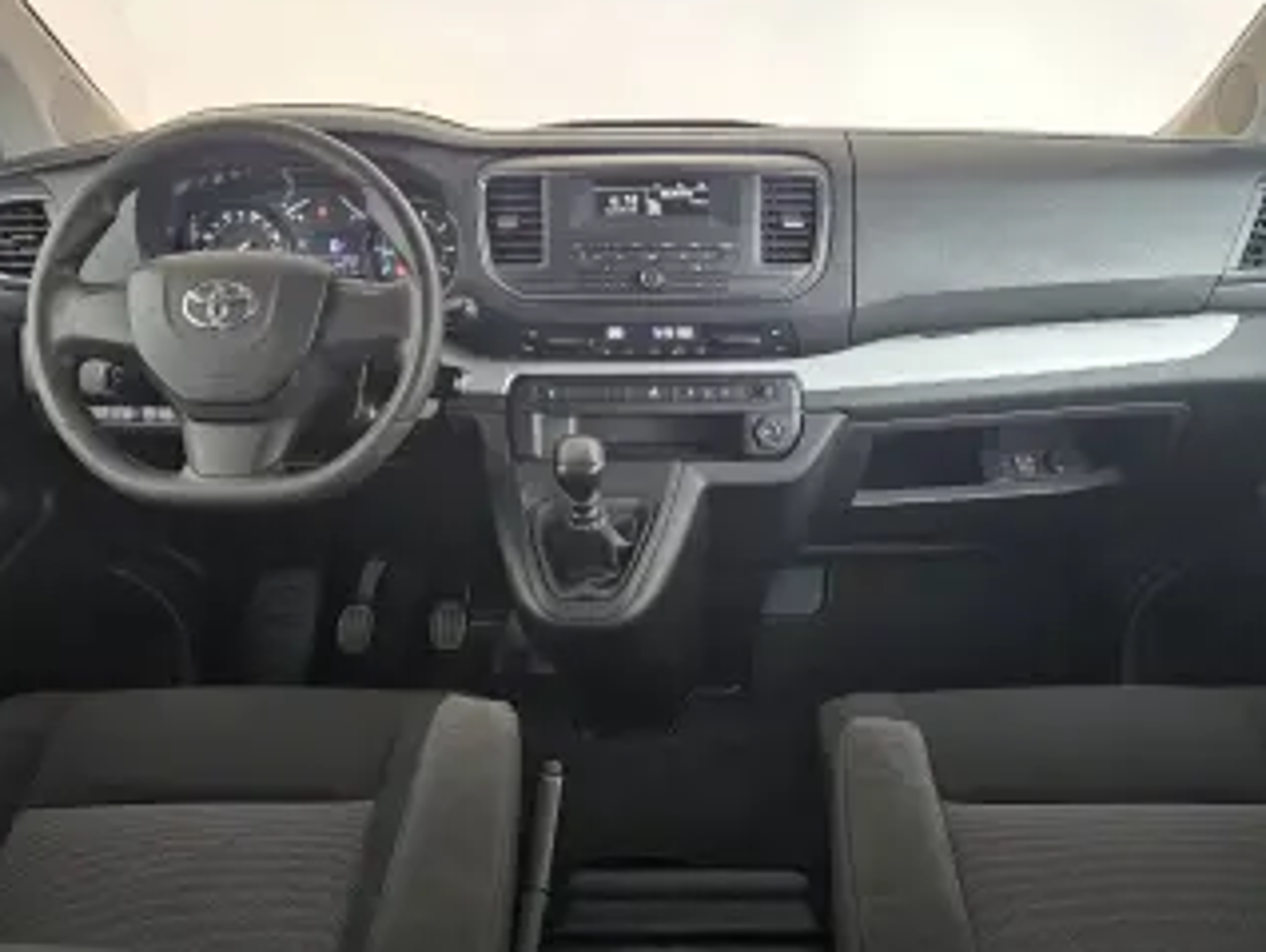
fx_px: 952
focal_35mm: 26
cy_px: 494
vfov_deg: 53.1
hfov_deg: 67.3
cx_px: 649
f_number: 1.7
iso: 800
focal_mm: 6.3
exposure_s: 1/50
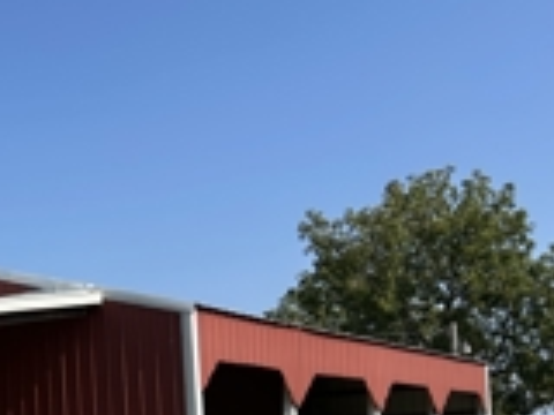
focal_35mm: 65
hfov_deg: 26.5
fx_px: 1040
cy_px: 425
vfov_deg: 21.7
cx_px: -111
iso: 50
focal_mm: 5.7
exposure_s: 1/3257
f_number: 1.5
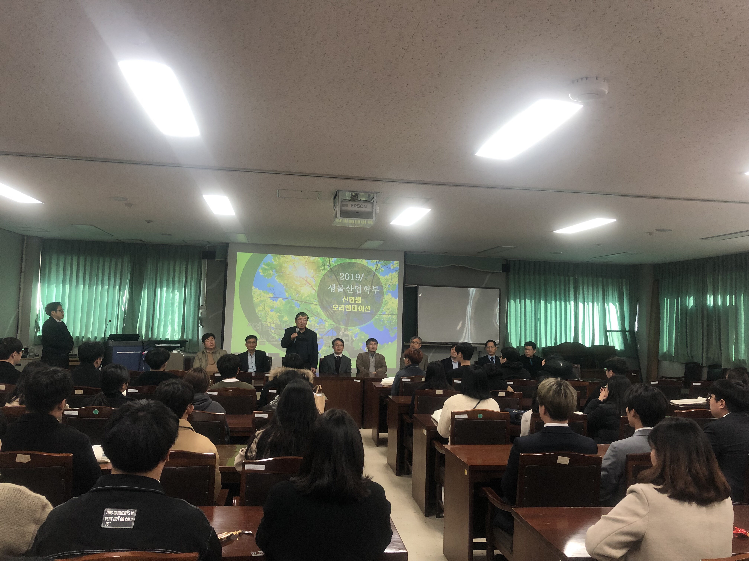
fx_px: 606
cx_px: 374
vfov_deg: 49.7
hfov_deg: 63.4
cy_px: 280
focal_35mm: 28
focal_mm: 4
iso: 40
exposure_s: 1/30
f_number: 1.8
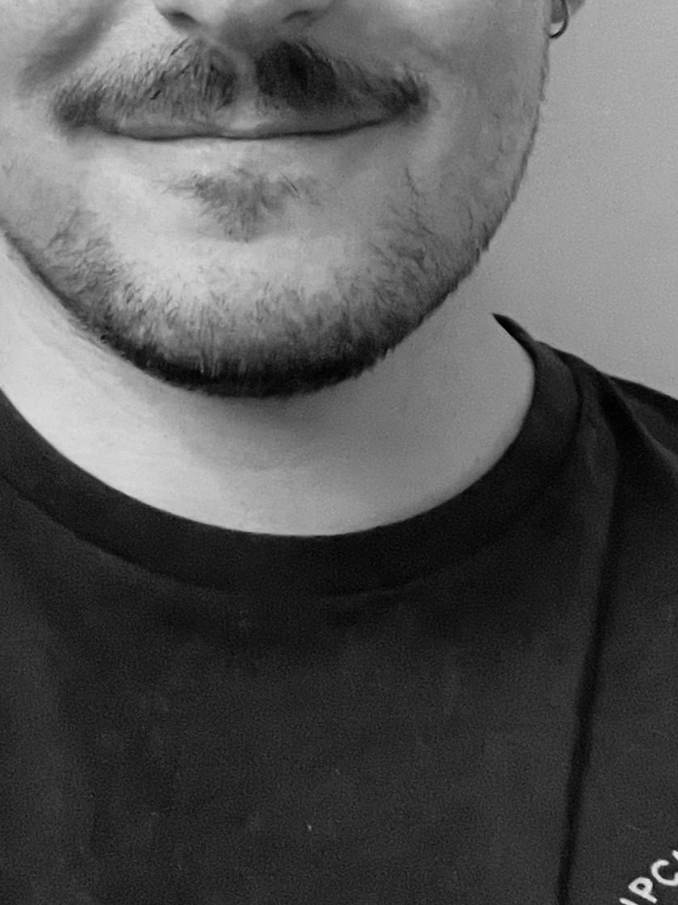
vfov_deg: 26.7
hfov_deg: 21.3
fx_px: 1802
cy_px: 3
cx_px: 303
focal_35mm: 69
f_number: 2.2
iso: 800
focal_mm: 2.71
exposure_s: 1/28
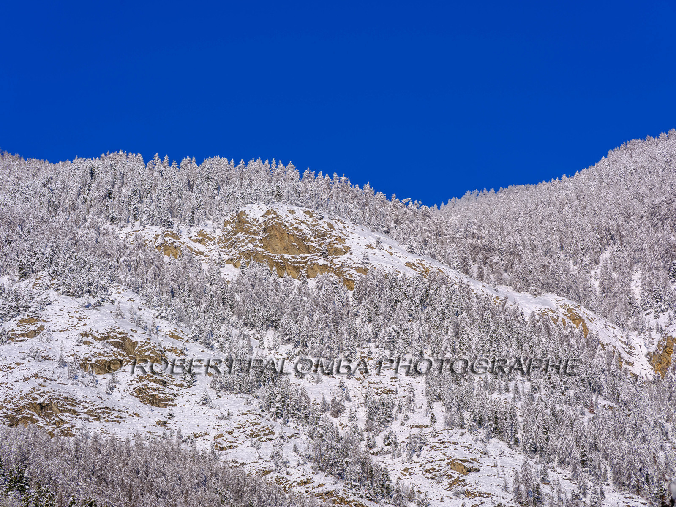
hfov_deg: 12.5
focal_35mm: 158
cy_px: 254
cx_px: 338
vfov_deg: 9.4
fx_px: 3086
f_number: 16
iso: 320
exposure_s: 1/400
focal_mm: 200
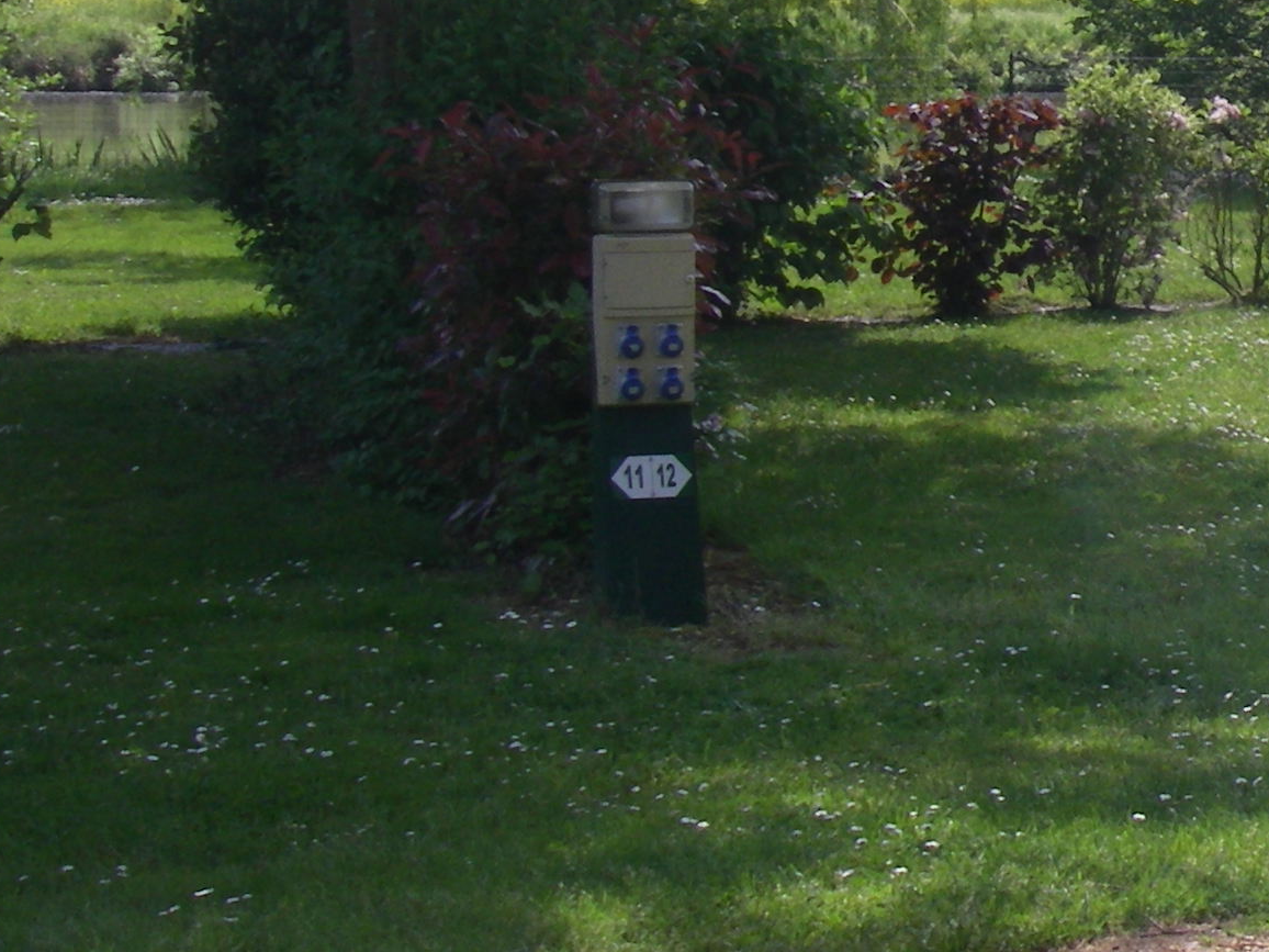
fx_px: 3703
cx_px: 1637
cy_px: 179
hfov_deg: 18.2
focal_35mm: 101
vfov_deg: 14.6
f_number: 6.6
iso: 64
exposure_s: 1/125
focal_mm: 6.3
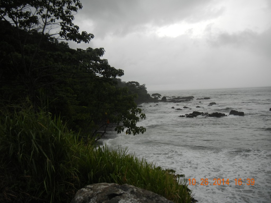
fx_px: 235
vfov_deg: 46.8
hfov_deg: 60.0
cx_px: 136
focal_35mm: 30
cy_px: 102
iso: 160
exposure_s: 1/233
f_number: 3.5
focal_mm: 5.4
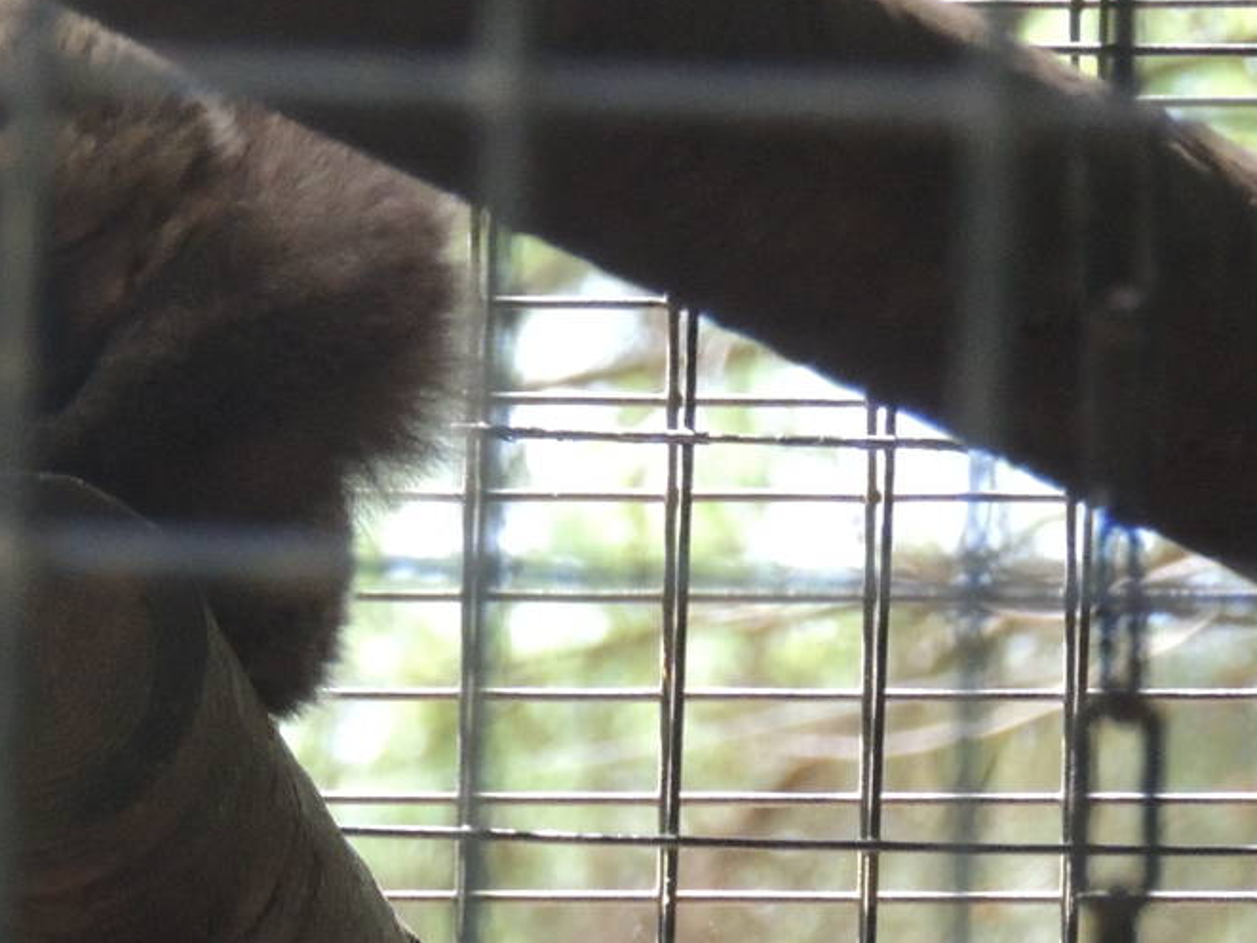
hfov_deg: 2.7
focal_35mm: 726
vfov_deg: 2.0
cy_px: 673
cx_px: 146
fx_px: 26368
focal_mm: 53.5
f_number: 4.8
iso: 800
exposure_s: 1/250
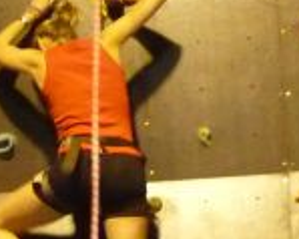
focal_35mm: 205
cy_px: 211
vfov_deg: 7.5
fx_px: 1813
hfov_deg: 9.3
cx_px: -74
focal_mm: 6
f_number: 3.7
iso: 800
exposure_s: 1/13
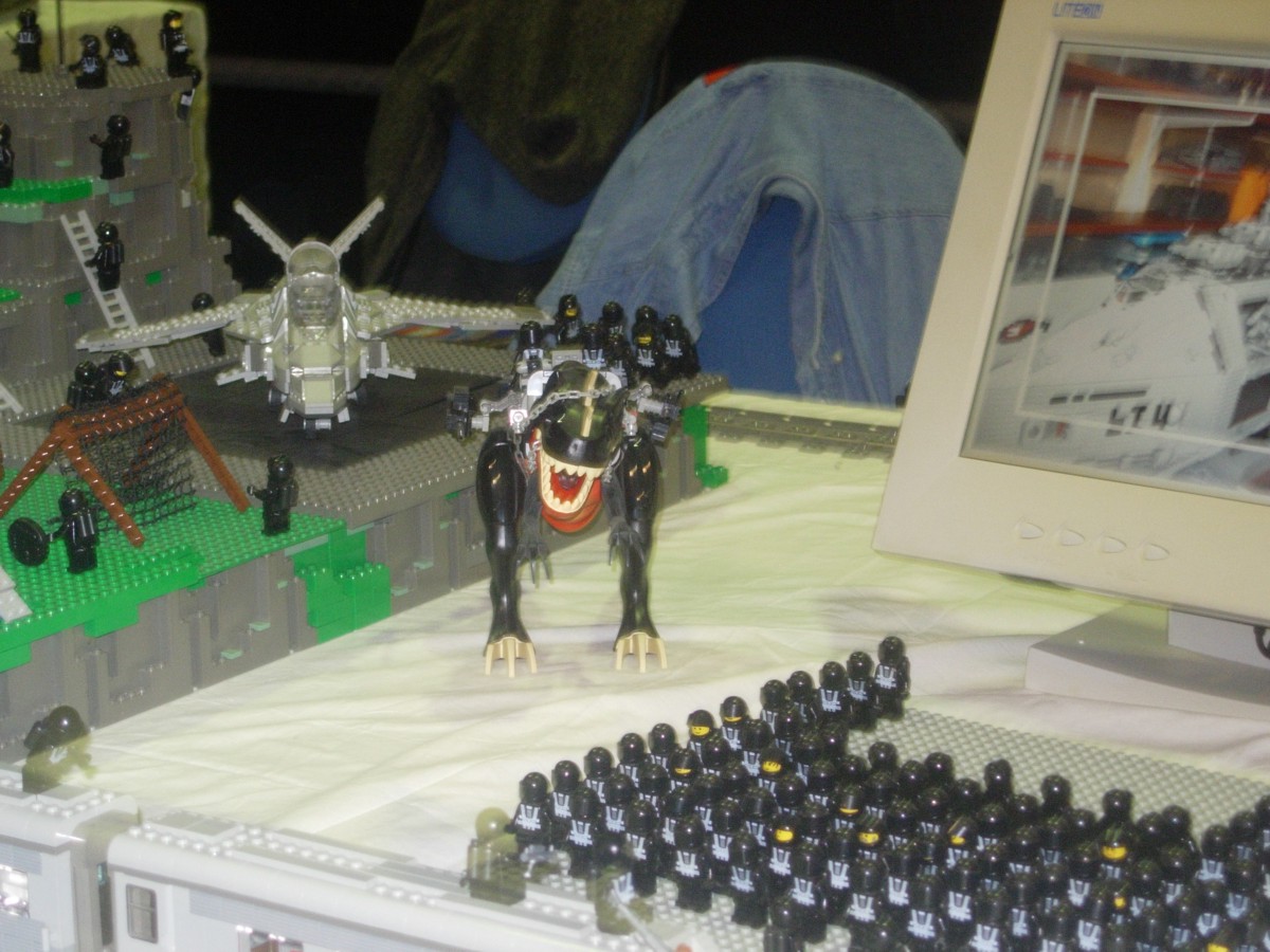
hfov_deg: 17.4
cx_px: 635
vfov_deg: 13.1
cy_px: 476
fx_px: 4146
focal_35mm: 113
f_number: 4.9
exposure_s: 1/10.9
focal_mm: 23.4
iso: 200
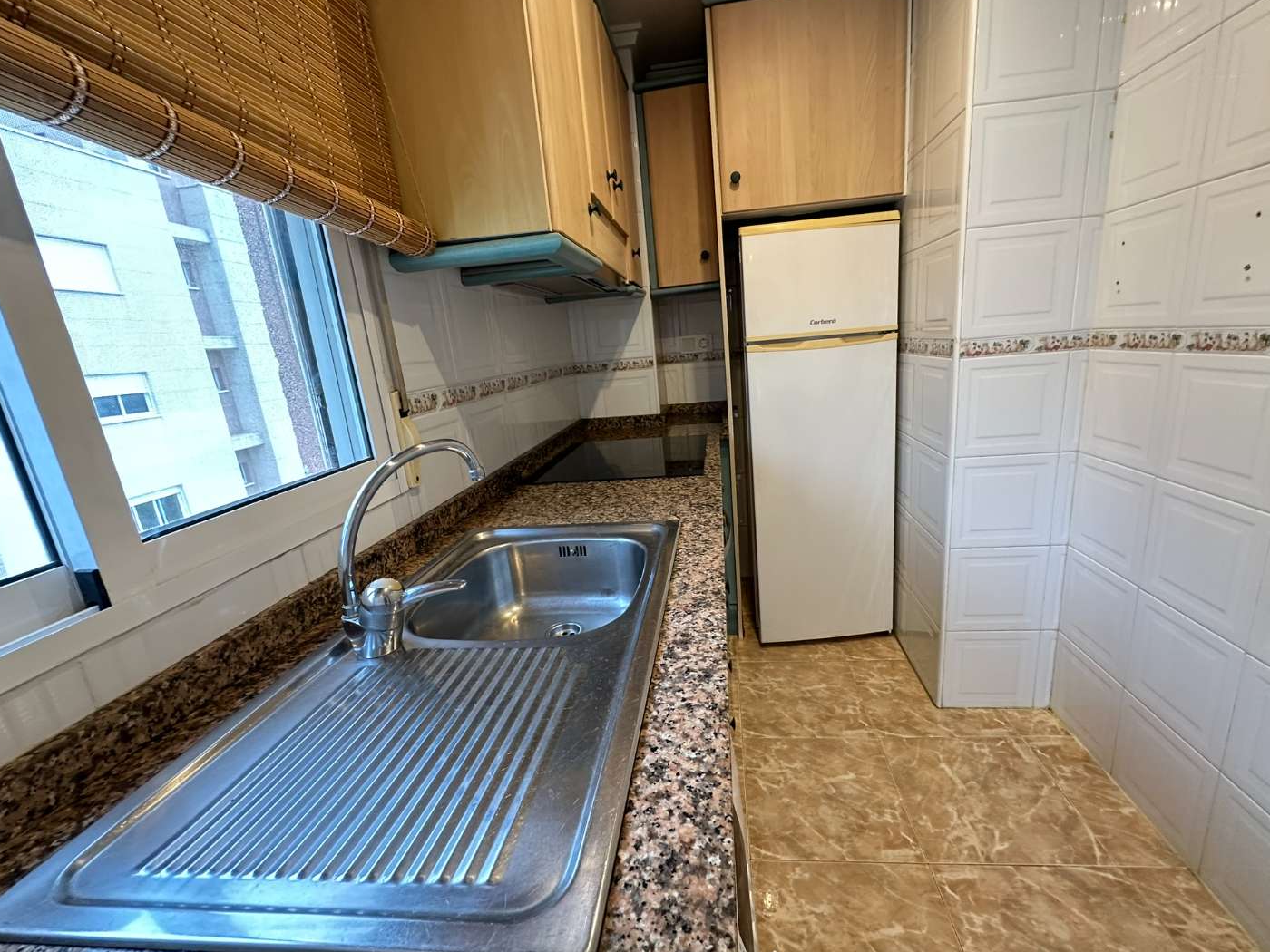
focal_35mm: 15
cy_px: 483
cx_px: 666
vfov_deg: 81.7
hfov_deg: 98.1
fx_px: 550
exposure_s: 1/50
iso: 200
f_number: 2.2
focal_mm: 2.22
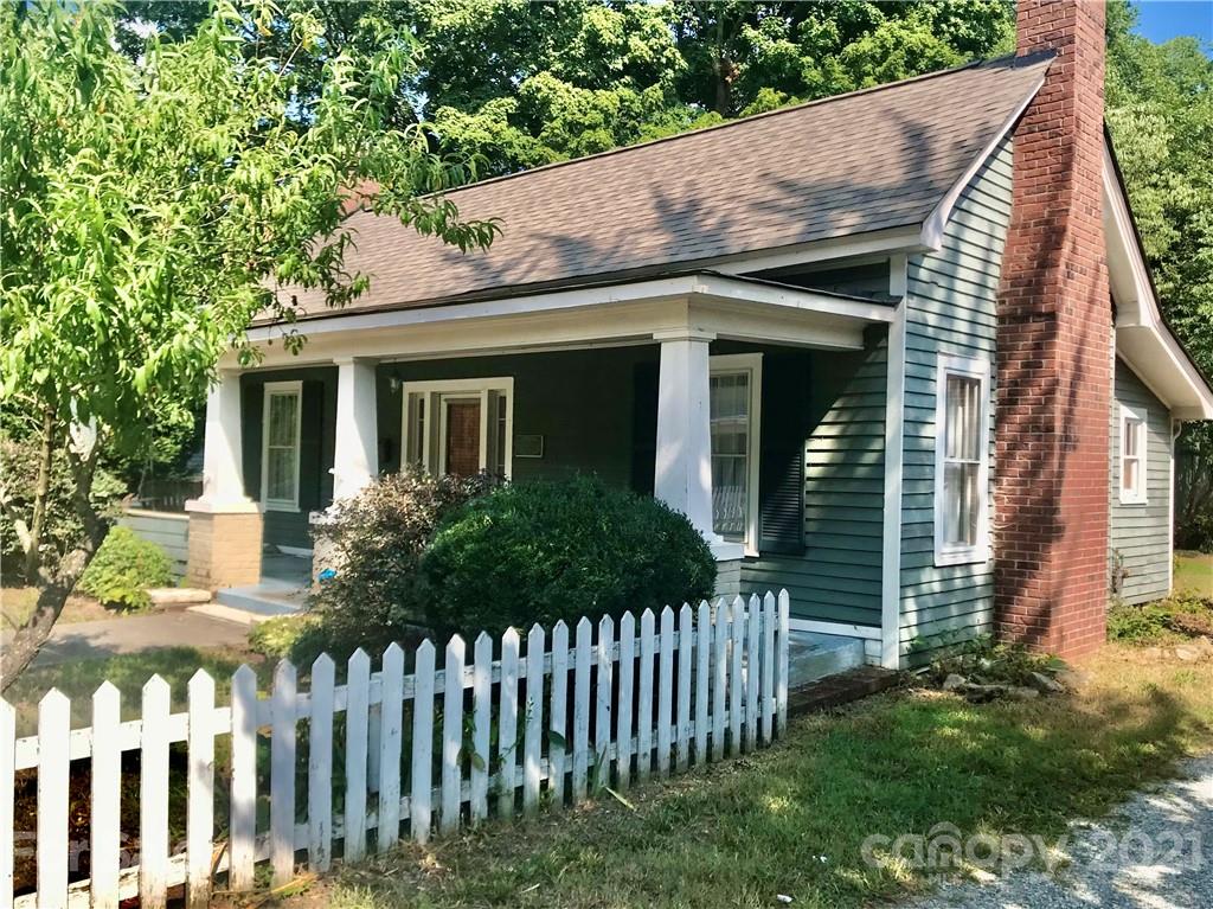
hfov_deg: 63.5
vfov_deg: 49.7
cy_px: 454
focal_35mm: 28
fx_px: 981
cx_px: 606
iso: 20
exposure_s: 1/1140
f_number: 1.8
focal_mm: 3.99
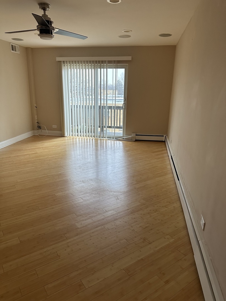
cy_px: 150
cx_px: 113
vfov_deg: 71.6
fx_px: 209
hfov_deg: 56.8
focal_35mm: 24
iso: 250
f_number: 1.78
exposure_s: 1/79
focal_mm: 6.86
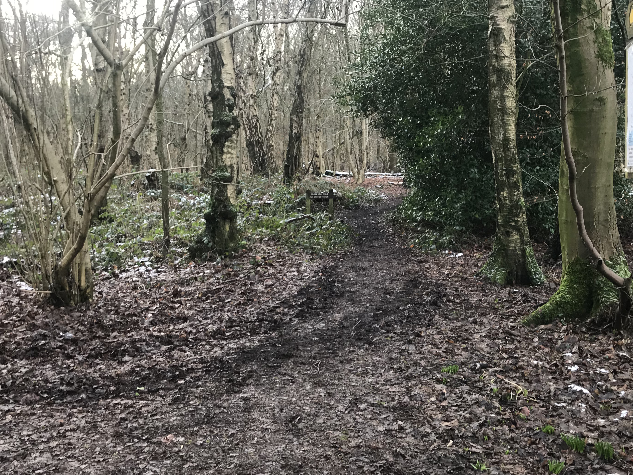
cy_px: 230
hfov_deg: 45.6
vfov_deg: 35.1
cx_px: 373
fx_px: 750
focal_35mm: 41
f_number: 1.8
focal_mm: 3.99
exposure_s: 1/50
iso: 25
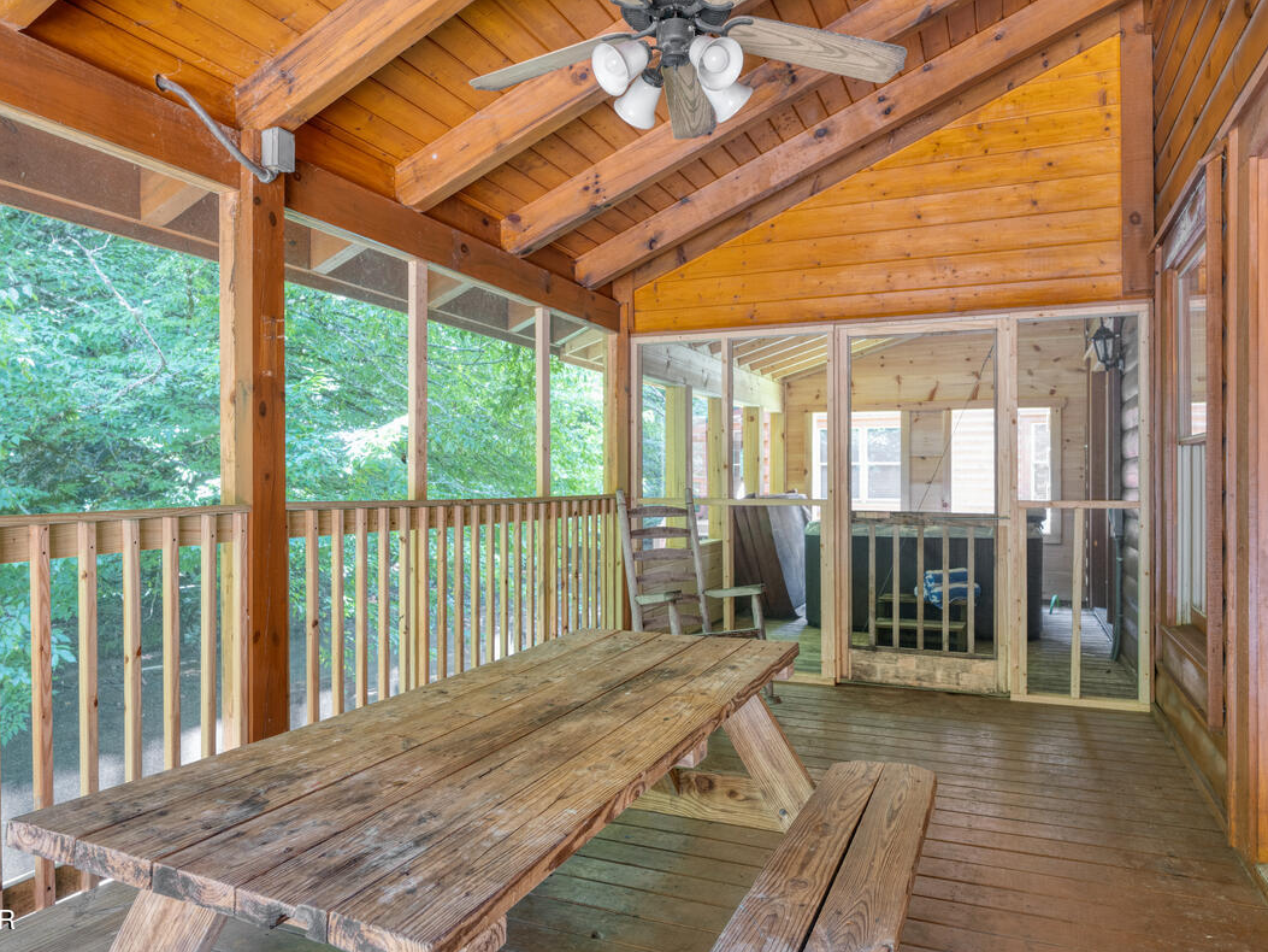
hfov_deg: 72.6
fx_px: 863
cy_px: 481
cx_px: 635
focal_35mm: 24
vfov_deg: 57.7
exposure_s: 1.6
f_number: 8
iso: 200
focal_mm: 21.5
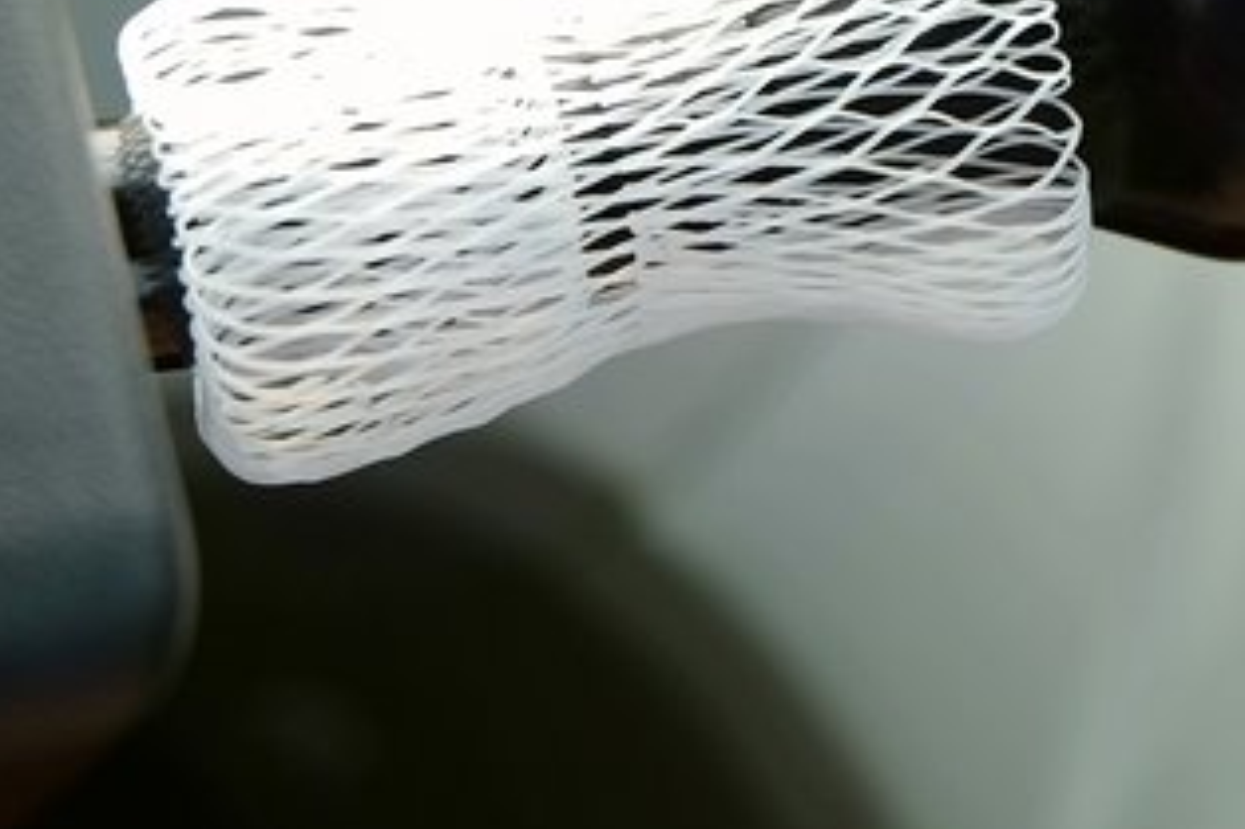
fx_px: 4320
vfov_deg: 10.8
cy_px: -85
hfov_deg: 15.7
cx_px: 1534
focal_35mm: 125
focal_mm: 32.5
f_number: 5
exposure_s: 1/90
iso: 100
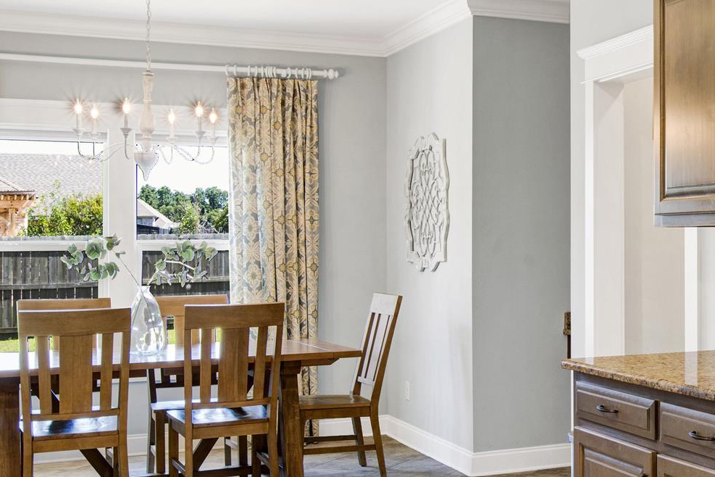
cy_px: 226
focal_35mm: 56
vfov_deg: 24.2
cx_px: 708
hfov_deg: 32.8
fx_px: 1112
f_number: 11
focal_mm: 18
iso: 200
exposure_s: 1/5
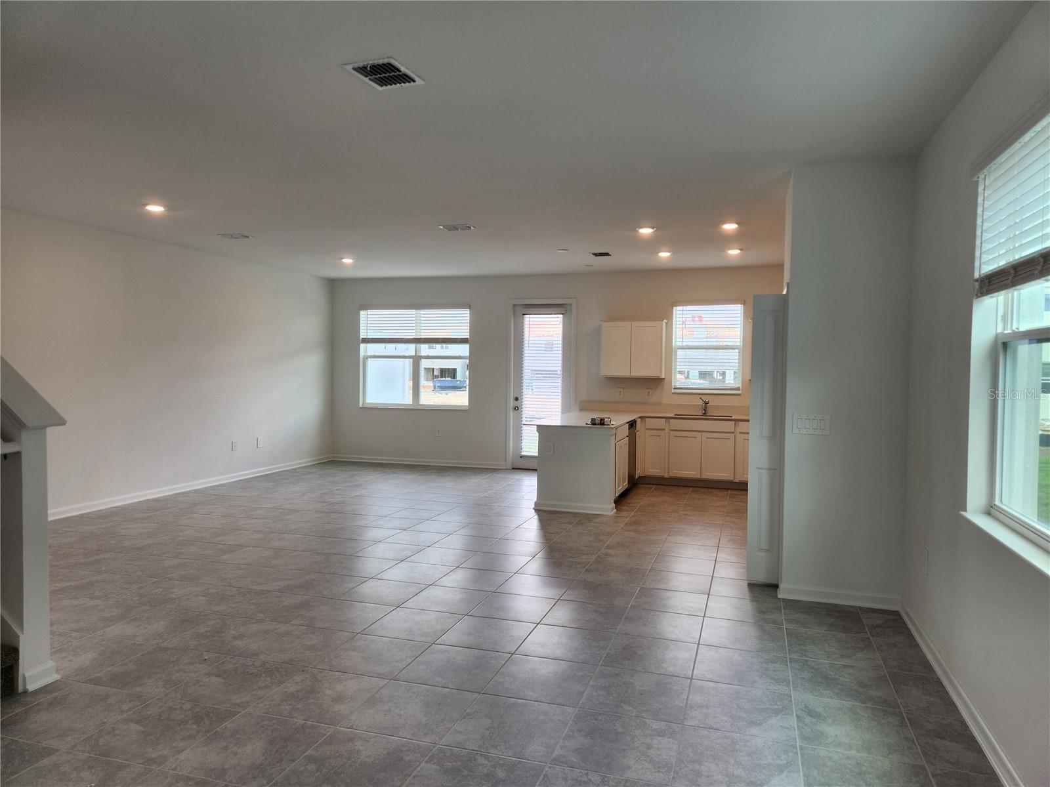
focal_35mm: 23
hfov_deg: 73.9
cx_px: 525
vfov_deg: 58.9
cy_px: 394
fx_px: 698
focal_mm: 5.4
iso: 50
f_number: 1.8
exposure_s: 1/120
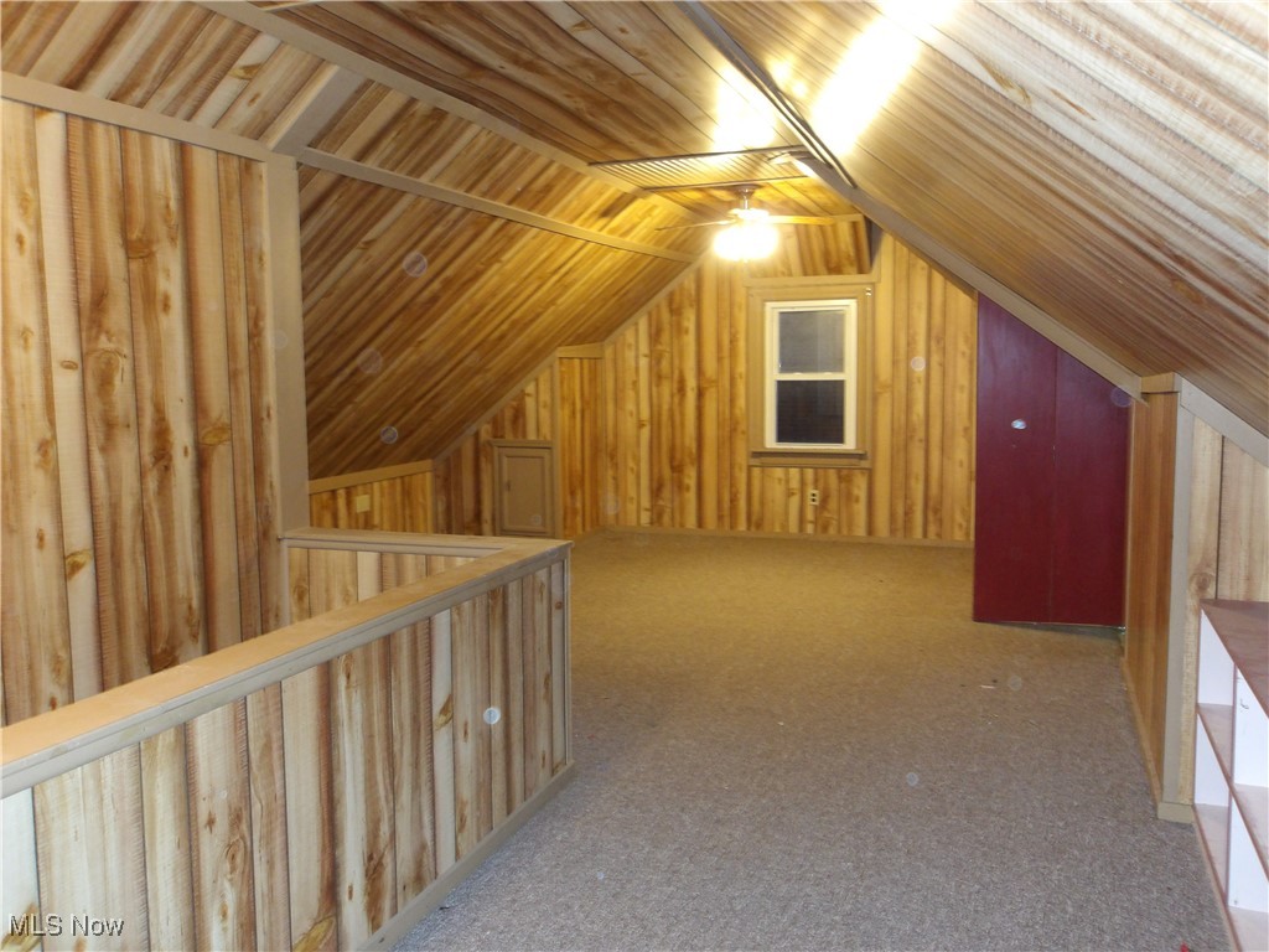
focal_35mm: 27
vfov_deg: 51.4
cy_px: 476
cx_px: 634
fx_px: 990
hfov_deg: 65.3
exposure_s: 1/15
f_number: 3
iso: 350
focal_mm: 4.9
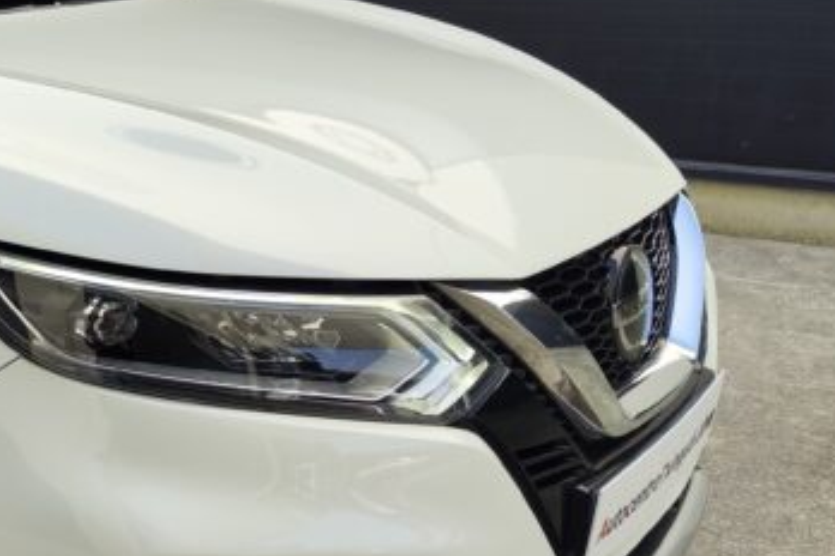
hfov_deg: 31.9
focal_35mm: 55
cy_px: 300
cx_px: -89
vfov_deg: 24.6
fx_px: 1276
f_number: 1.69
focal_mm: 7.01
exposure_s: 1/513
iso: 50
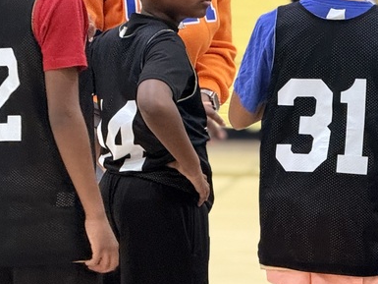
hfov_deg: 6.2
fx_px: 3485
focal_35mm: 319
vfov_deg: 4.7
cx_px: 355
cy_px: 44
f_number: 2.8
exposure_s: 1/78
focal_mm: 15.66
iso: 250
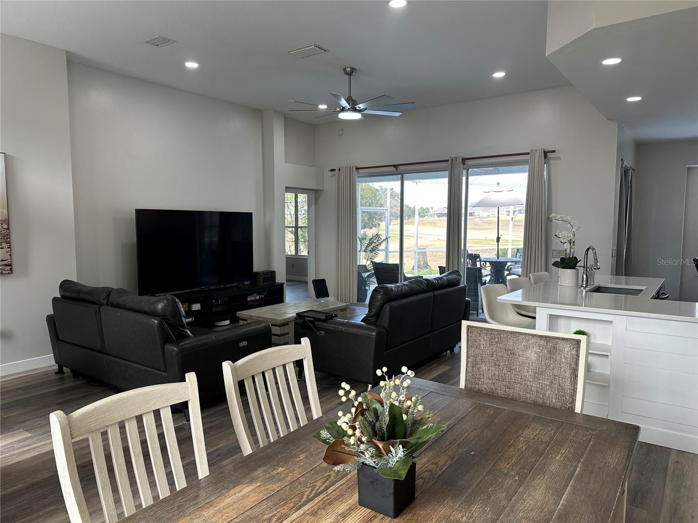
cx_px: 349
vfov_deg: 56.8
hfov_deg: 71.6
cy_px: 262
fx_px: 484
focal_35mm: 24
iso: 80
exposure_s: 1/120
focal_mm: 6.86
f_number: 1.78
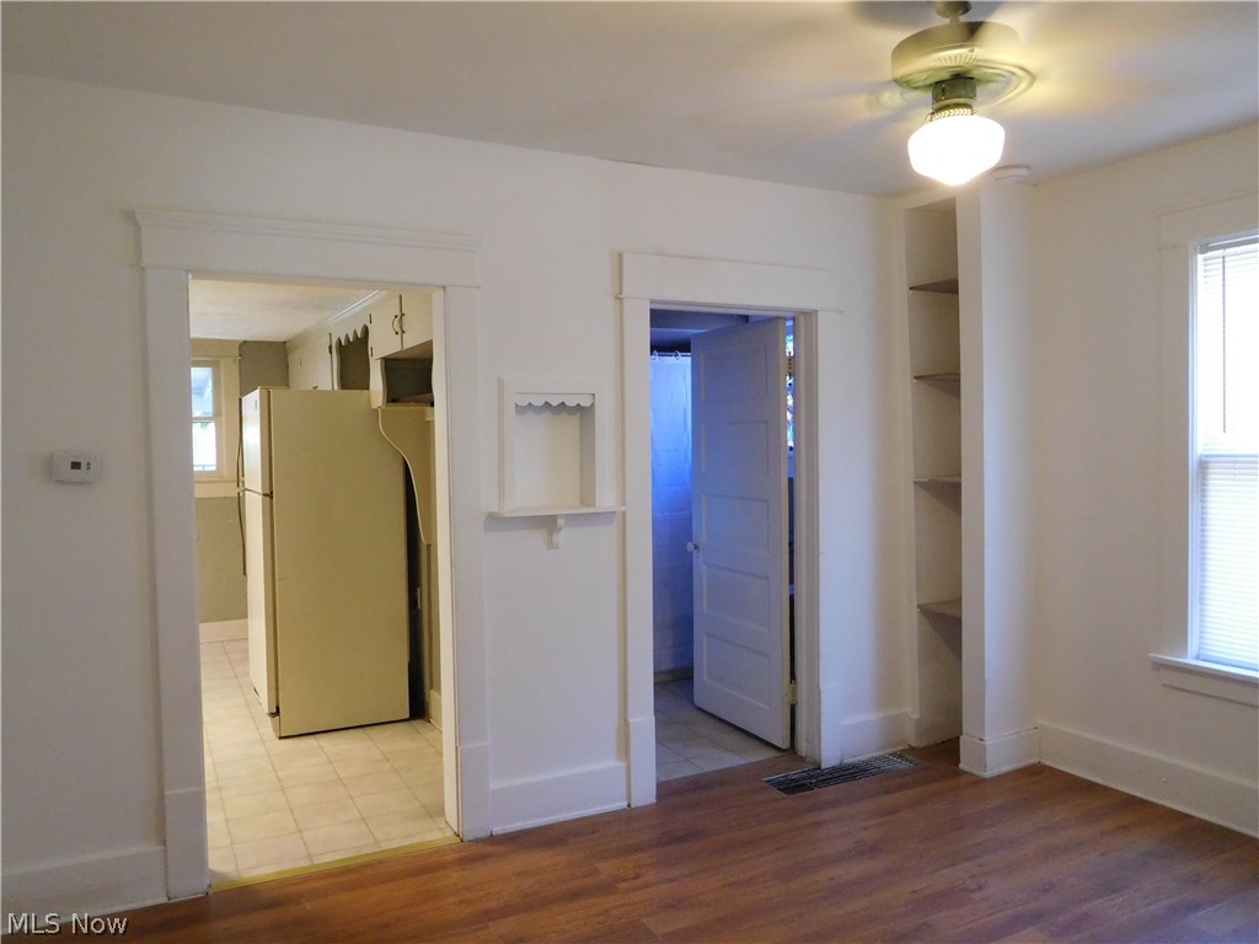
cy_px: 472
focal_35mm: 25
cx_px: 630
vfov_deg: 54.9
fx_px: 909
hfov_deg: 69.4
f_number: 3.4
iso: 400
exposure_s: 1/20
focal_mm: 4.5
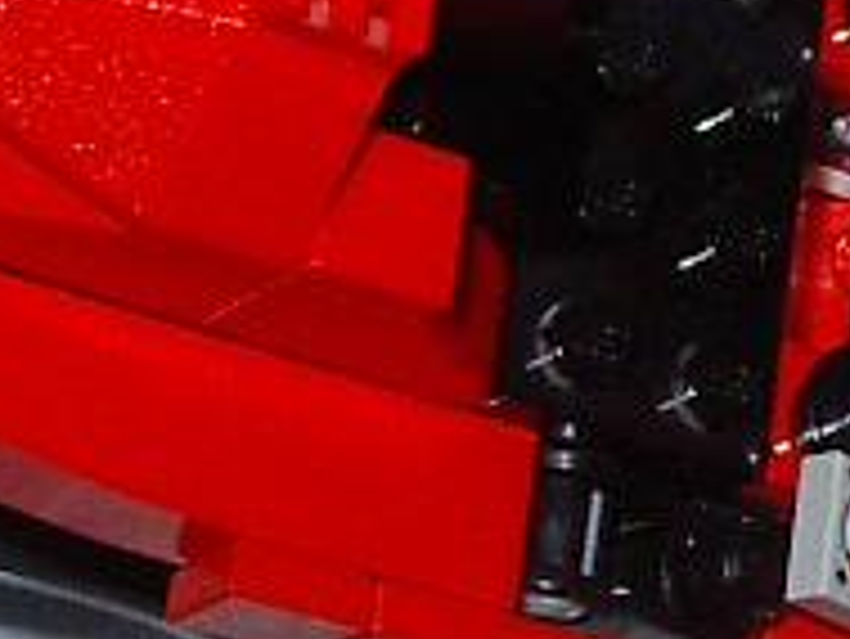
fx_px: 5062
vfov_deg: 7.2
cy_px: 0
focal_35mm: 206
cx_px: 1030
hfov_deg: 9.5
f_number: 4.8
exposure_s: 1/60
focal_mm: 5.8
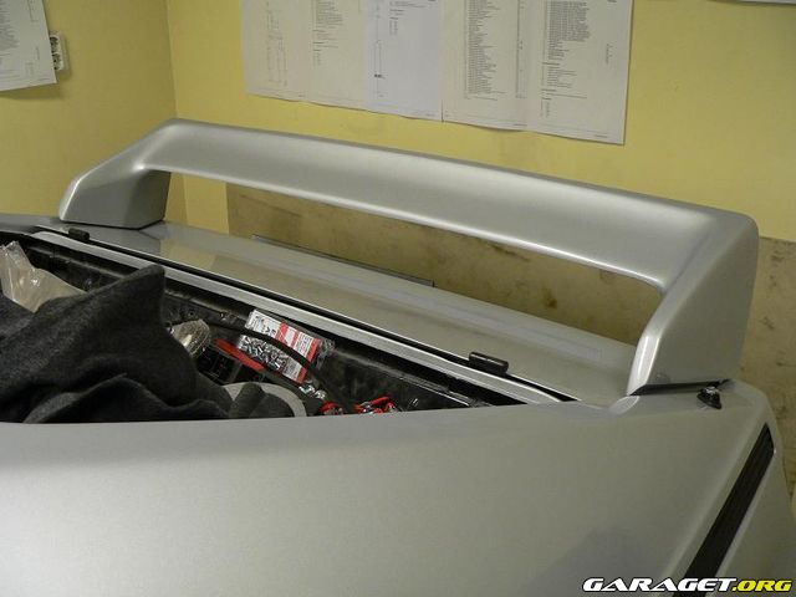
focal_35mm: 36
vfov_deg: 39.7
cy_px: 298
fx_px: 828
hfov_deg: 51.4
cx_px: 398
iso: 200
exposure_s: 1/30
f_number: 2.8
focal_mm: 6
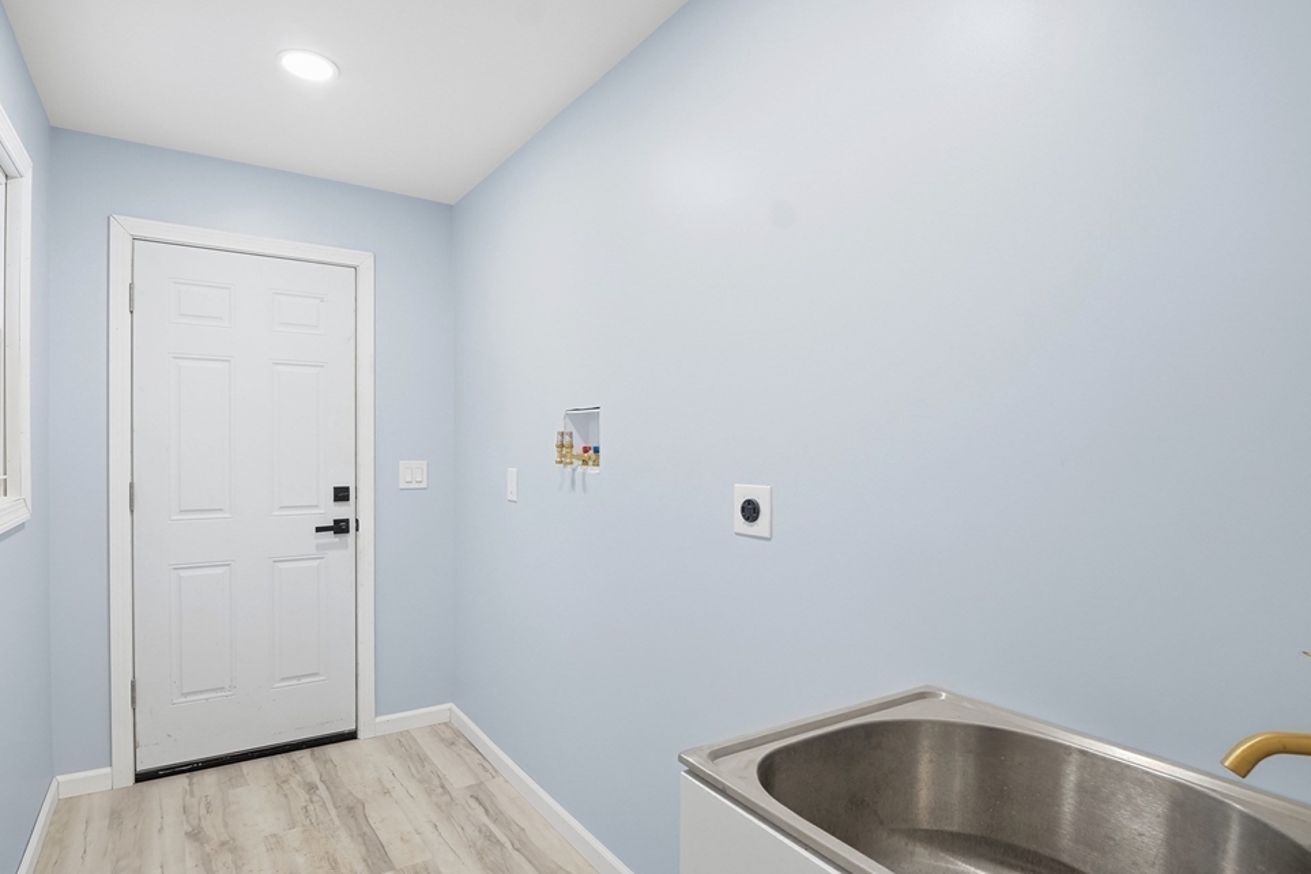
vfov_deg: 68.8
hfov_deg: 91.4
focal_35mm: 18
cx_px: 622
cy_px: 446
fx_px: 638
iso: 400
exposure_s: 1/200
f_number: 7.1
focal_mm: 11
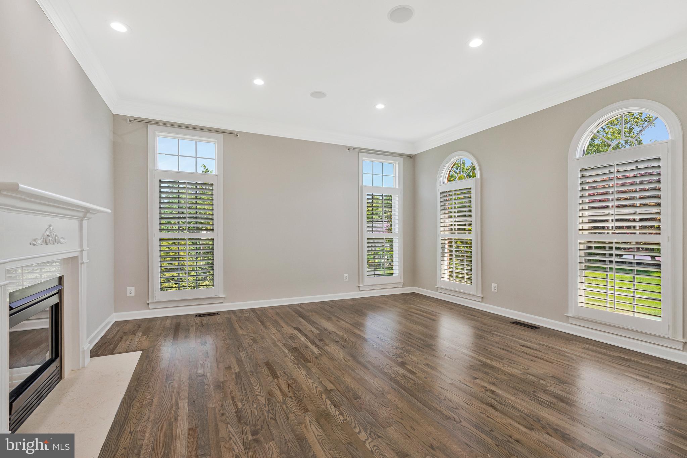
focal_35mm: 16
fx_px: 305
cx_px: 344
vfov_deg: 73.8
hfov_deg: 96.7
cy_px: 229
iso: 1250
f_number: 7.1
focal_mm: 16
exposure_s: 1/80
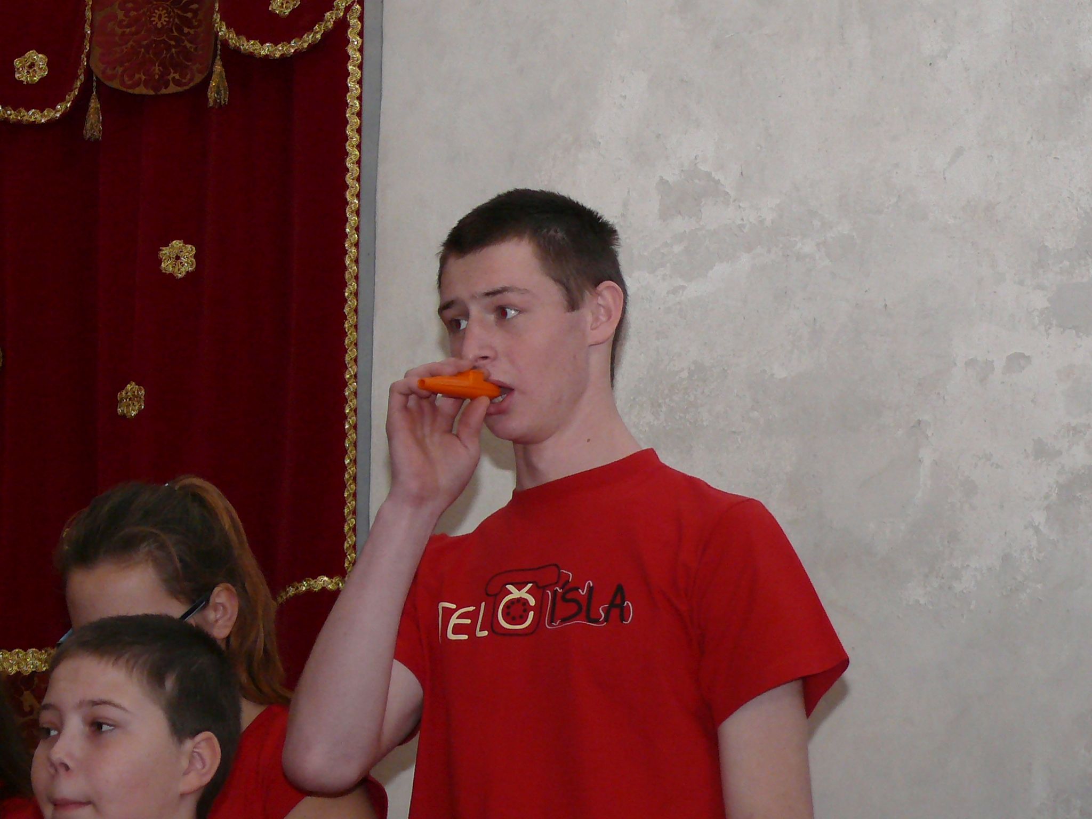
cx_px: 546
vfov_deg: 11.0
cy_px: 410
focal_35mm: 135
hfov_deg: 14.6
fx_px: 4259
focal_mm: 16.1
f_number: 3.2
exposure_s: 1/30
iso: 200
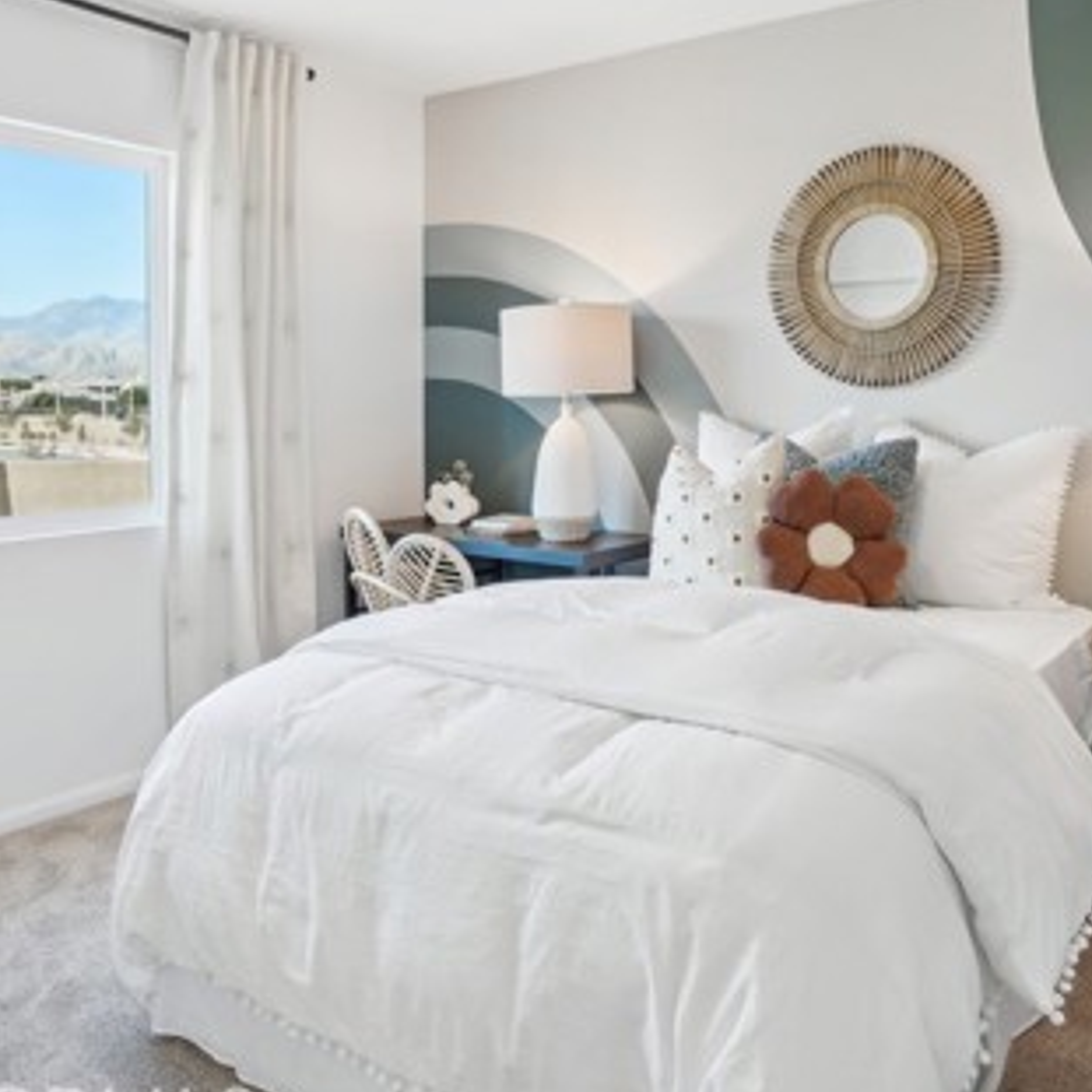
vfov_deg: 56.7
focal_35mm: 28
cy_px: 421
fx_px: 999
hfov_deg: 57.1
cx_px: 614
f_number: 7.1
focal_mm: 16
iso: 200
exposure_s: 1/30
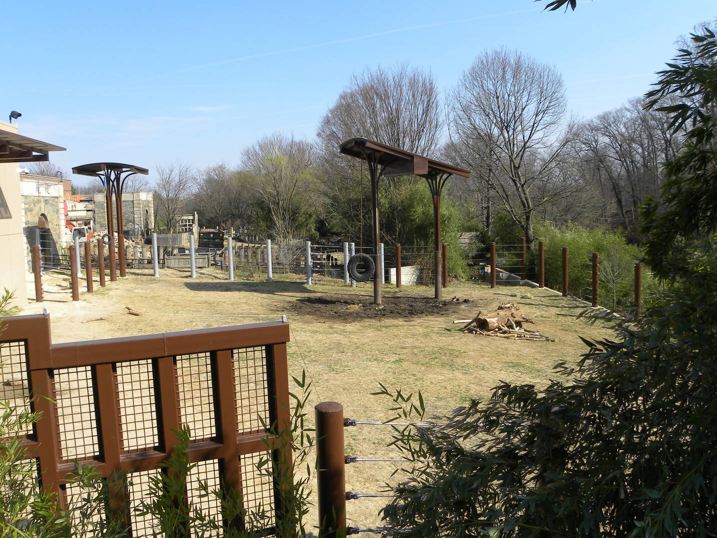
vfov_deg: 48.2
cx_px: 332
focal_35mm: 29
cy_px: 244
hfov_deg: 61.6
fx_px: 601
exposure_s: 1/286
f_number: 5
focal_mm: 4.6
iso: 64
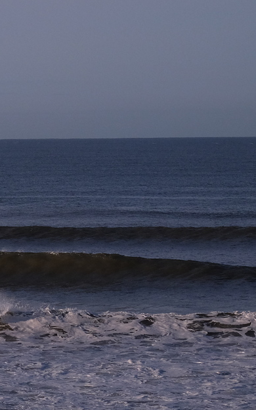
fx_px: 2188
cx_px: -204
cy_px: 283
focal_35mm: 196
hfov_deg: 6.5
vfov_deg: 10.7
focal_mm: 50
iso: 800
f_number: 11
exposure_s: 1/2000
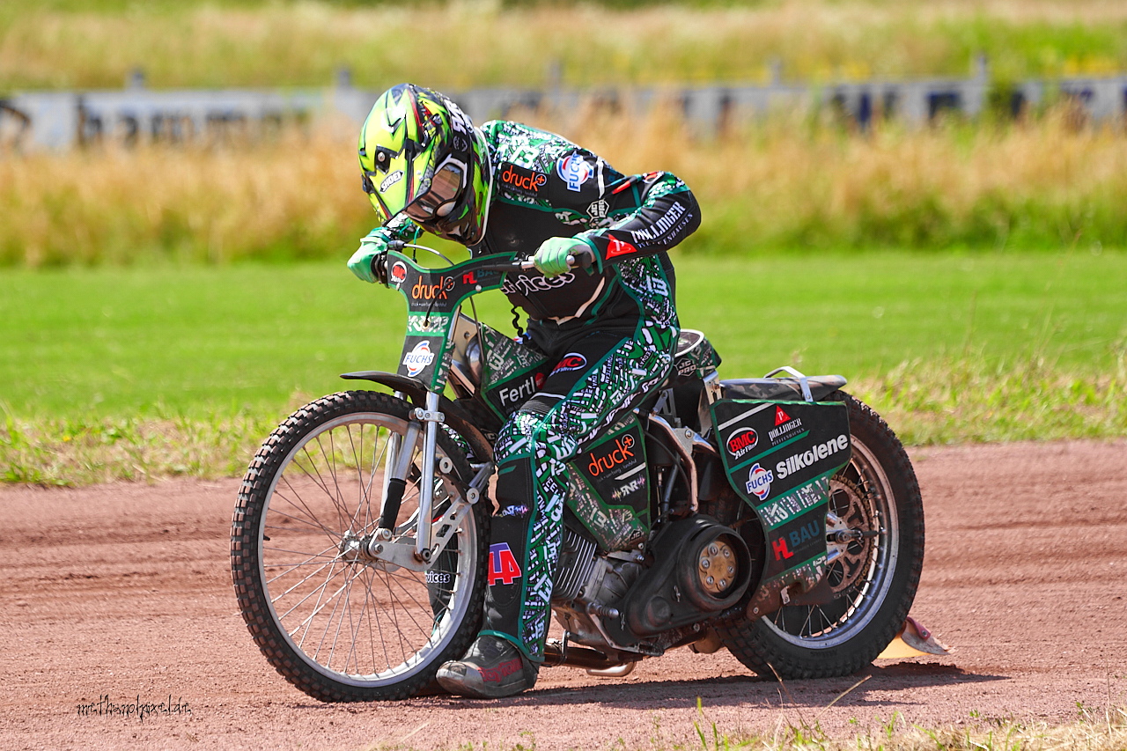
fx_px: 12520
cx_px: 564
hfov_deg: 5.2
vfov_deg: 3.4
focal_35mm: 400
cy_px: 376
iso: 100
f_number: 9
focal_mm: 400
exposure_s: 1/125
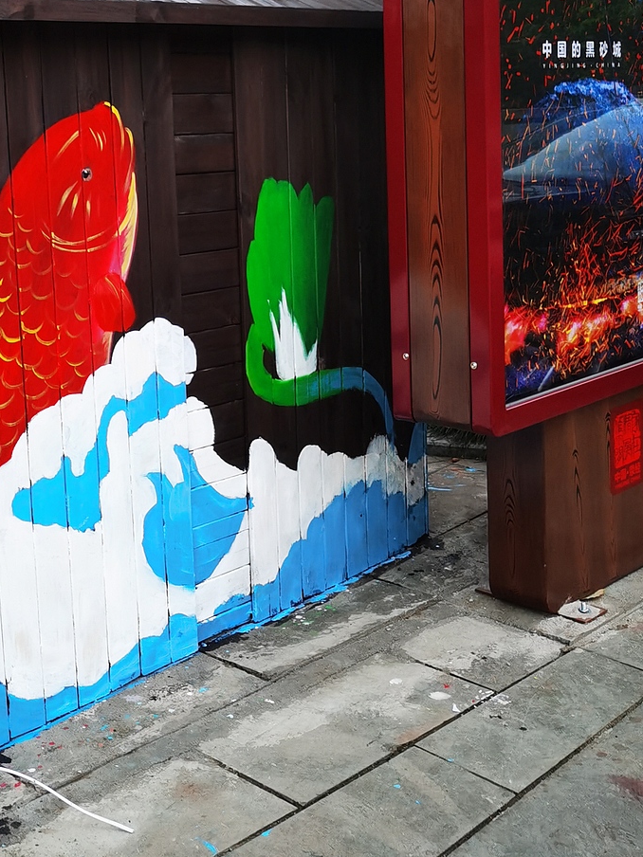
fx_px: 1263
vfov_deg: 37.0
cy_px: 269
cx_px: 142
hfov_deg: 28.1
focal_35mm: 51
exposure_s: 1/50
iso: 160
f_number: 1.8
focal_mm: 5.58
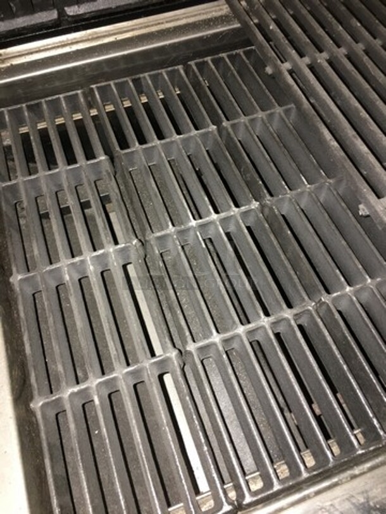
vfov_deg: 61.7
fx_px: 431
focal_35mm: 29
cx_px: 193
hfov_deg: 48.2
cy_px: 257
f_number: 2.2
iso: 100
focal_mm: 4.15
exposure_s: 1/16
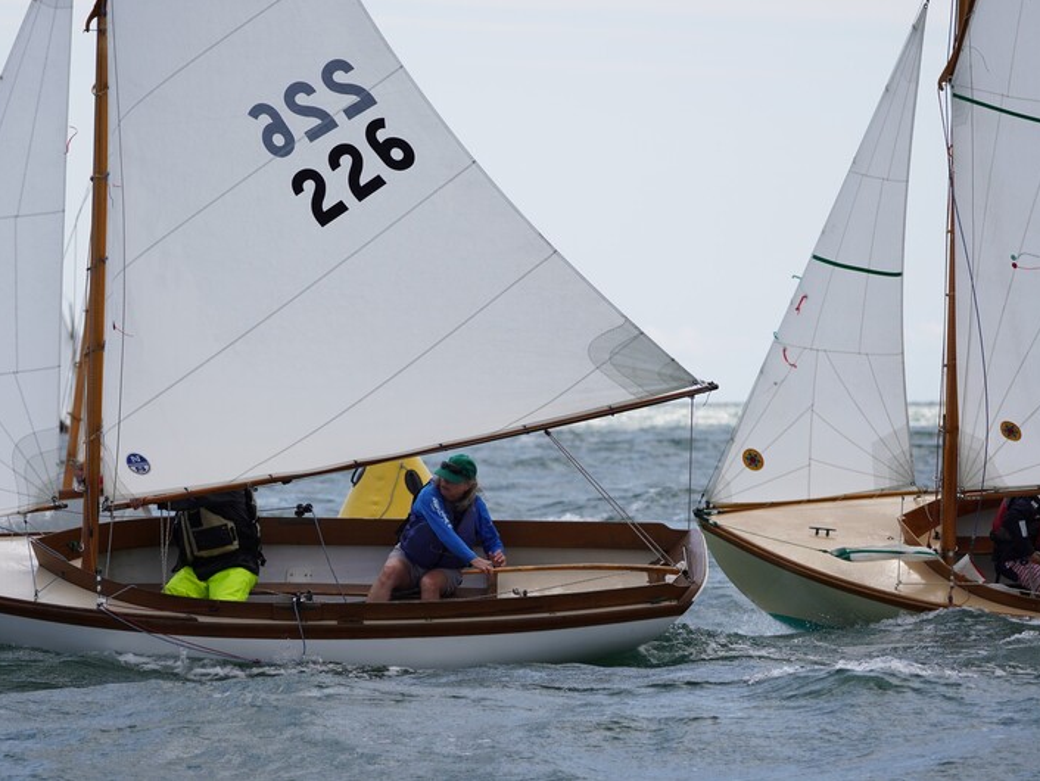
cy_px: 391
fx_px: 7363
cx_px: 467
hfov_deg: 8.1
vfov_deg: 6.1
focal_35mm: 245
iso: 160
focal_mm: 150
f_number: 5
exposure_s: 1/1250
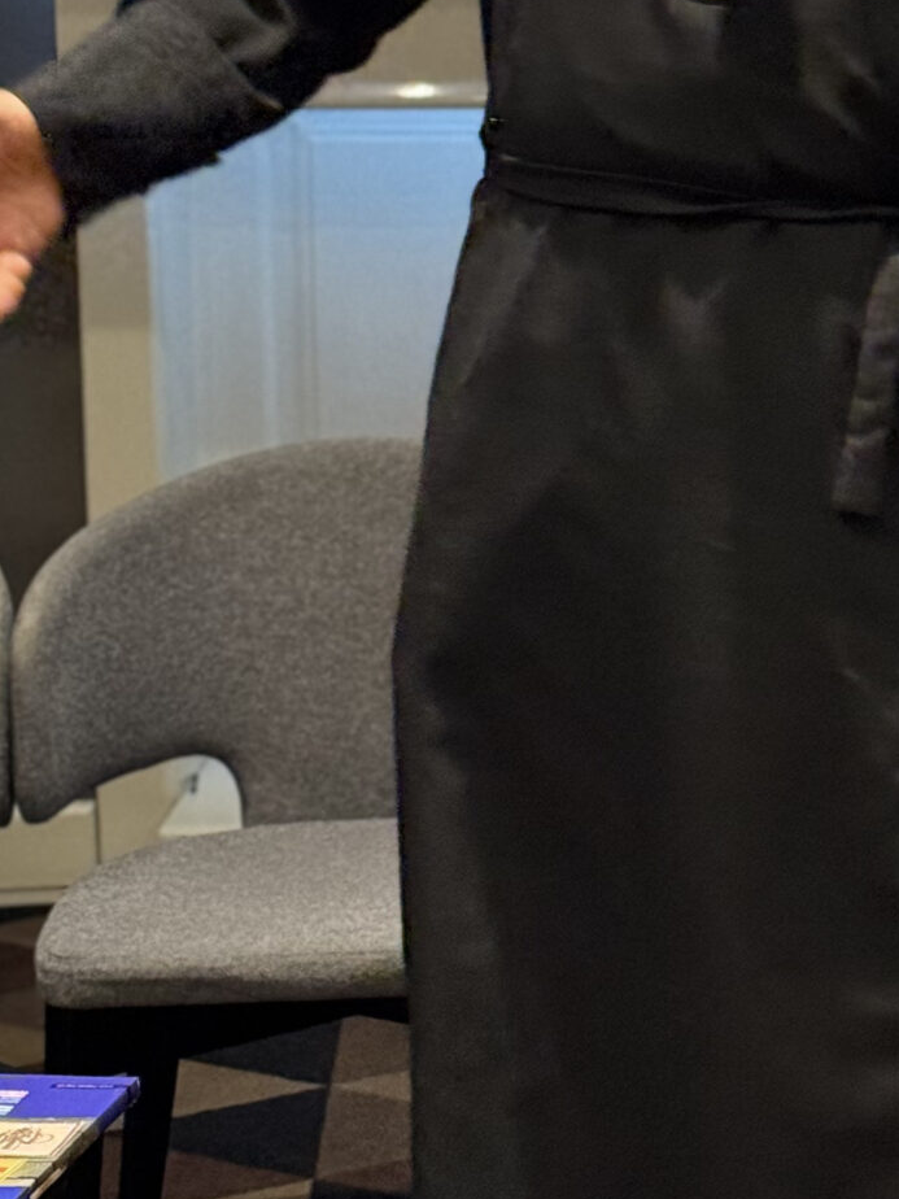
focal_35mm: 133
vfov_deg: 14.8
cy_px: 272
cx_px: 809
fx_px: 4605
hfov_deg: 11.1
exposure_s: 1/40
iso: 500
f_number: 1.78
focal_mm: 6.86
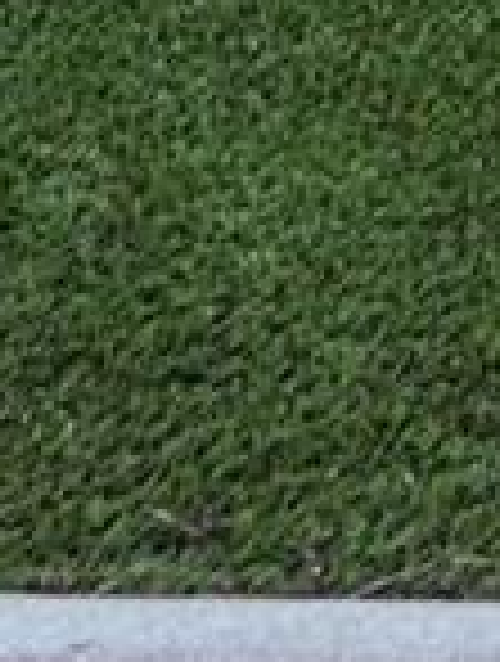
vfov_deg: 8.9
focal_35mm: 146
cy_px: -1680
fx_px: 2800
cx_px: 2230
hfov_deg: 6.8
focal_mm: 14
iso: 800
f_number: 7.1
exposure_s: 2
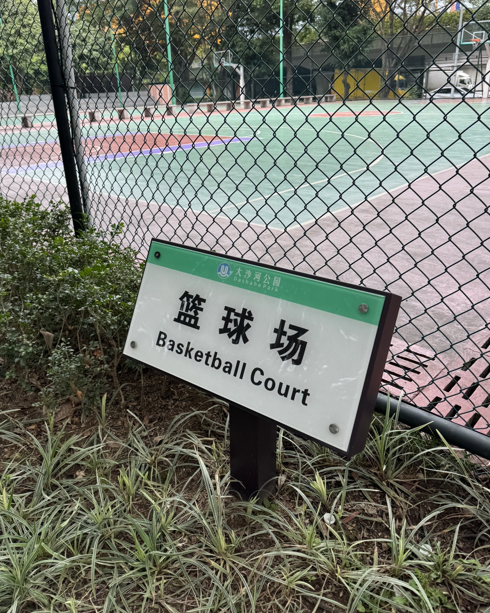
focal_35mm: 26
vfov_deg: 65.8
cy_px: 273
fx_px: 471
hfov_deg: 54.9
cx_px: 242
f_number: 1.78
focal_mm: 6.76
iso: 80
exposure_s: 1/723
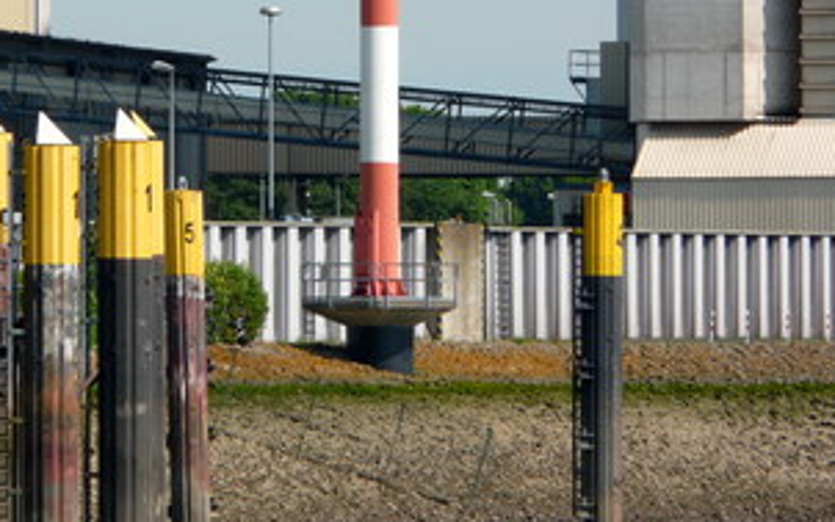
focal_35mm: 575
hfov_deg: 3.7
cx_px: 362
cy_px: 122
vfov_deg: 2.3
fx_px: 13090
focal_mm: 67.4
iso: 100
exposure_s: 1/500
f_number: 5.6
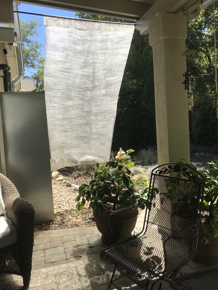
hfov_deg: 48.2
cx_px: 106
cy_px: 142
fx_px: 243
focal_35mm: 29
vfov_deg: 61.6
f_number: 1.8
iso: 20
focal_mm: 3.99
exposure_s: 1/1408
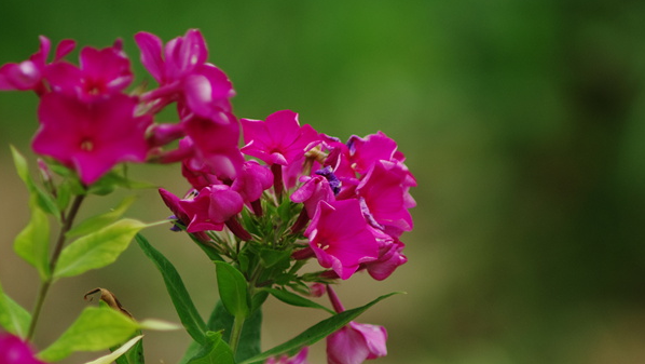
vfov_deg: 2.4
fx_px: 8641
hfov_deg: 4.3
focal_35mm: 505
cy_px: 211
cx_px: 382
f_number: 4.5
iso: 200
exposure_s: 1/160
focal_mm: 200
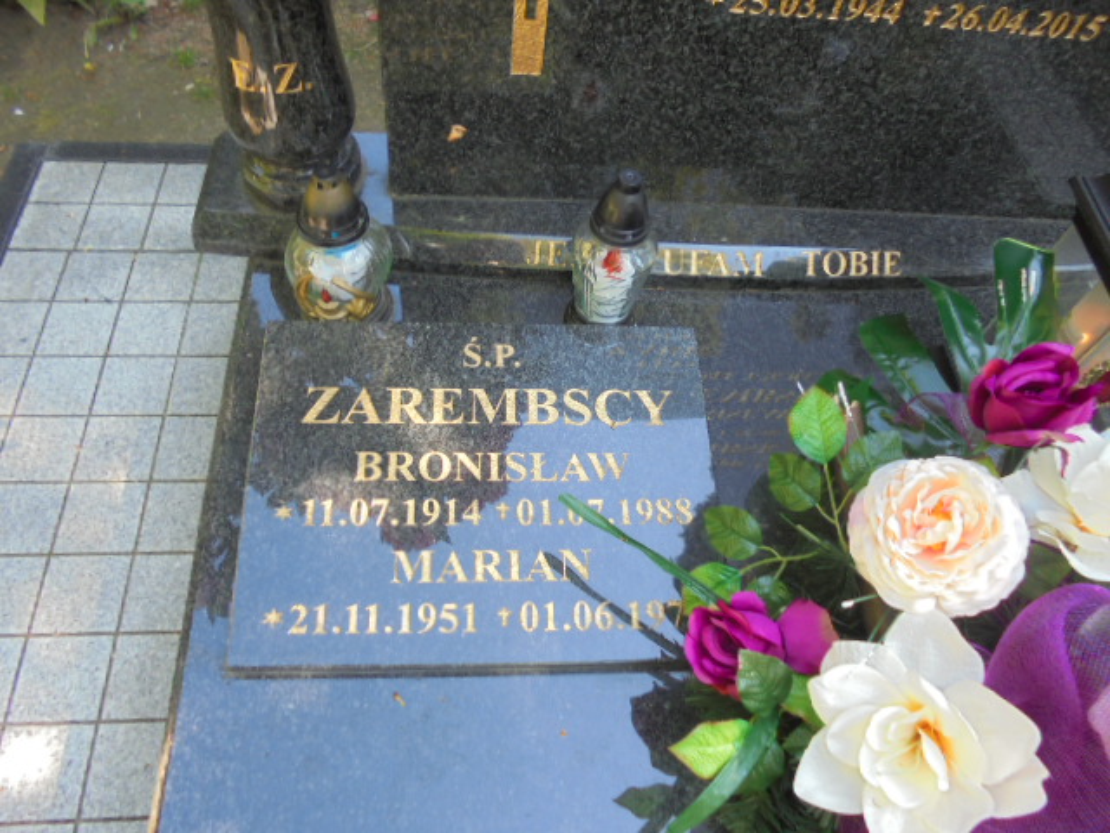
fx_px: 834
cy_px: 416
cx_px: 555
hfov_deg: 67.3
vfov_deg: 53.1
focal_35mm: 26
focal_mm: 4.6
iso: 100
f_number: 3.5
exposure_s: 1/80
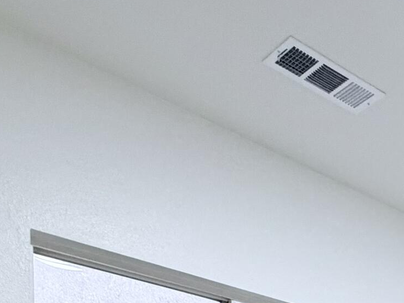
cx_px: 562
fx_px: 665
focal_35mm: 57
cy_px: 521
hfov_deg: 26.8
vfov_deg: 19.9
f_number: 2.2
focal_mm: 2.22
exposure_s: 1/60
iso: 250
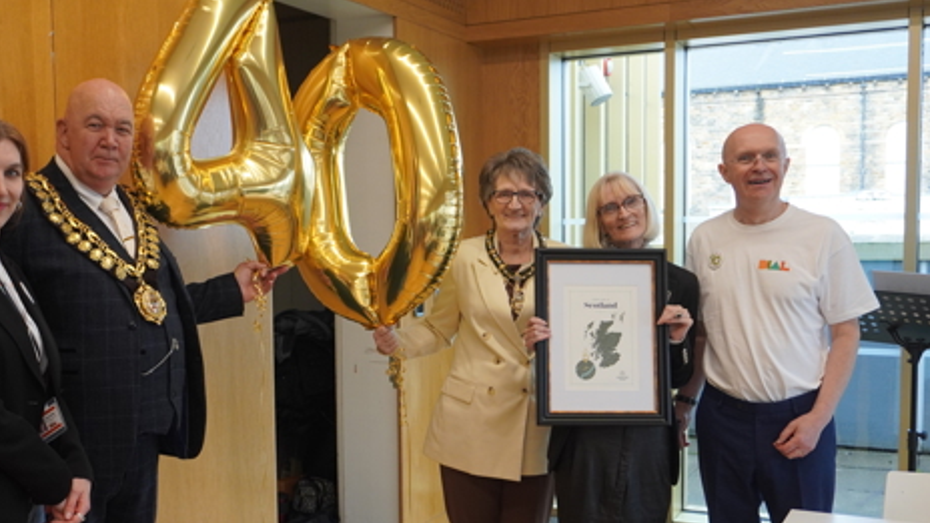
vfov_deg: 27.8
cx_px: 383
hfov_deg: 47.5
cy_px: 317
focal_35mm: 43
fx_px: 1052
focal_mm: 21
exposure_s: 1/160
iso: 800
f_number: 4
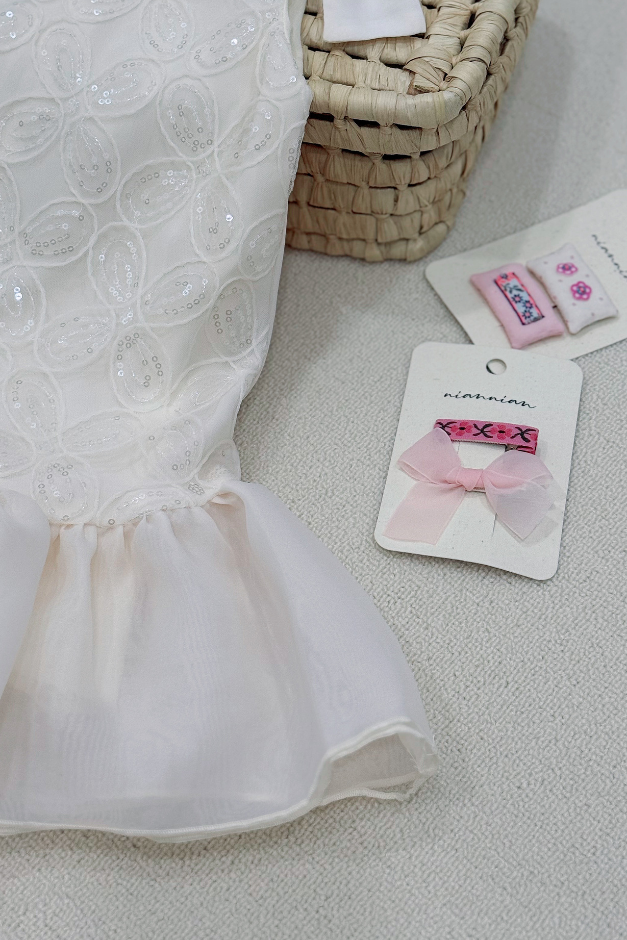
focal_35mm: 65
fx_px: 1698
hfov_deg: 20.9
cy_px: 334
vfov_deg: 30.8
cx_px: 271
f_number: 1.78
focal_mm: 6.76
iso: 64
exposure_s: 1/50
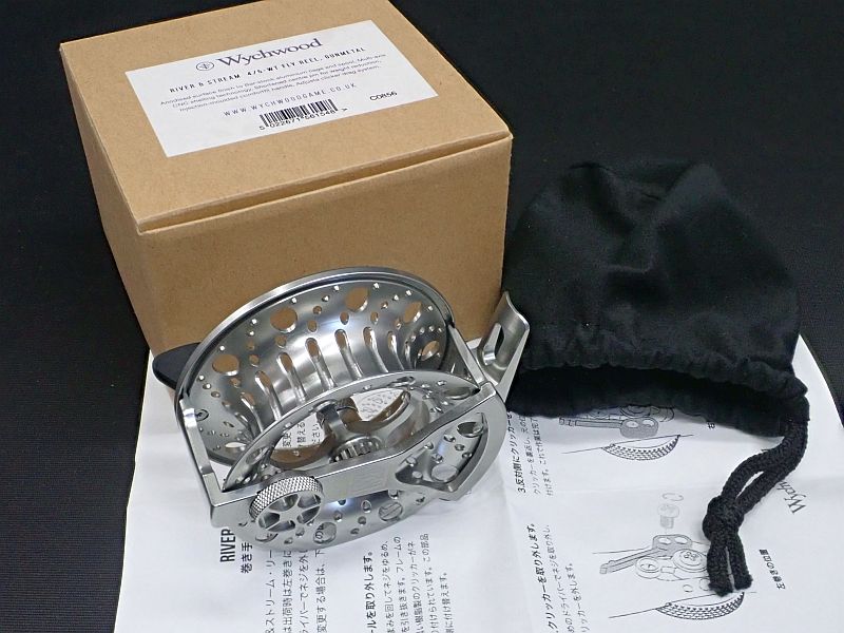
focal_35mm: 38
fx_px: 927
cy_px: 316
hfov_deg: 49.0
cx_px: 422
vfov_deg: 37.7
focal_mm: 6.86
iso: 800
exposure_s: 1/40
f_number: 3.5
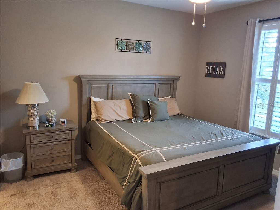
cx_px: 140
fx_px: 226
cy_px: 105
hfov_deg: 63.4
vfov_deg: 49.7
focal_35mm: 28
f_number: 1.9
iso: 200
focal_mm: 2.91
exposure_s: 1/30
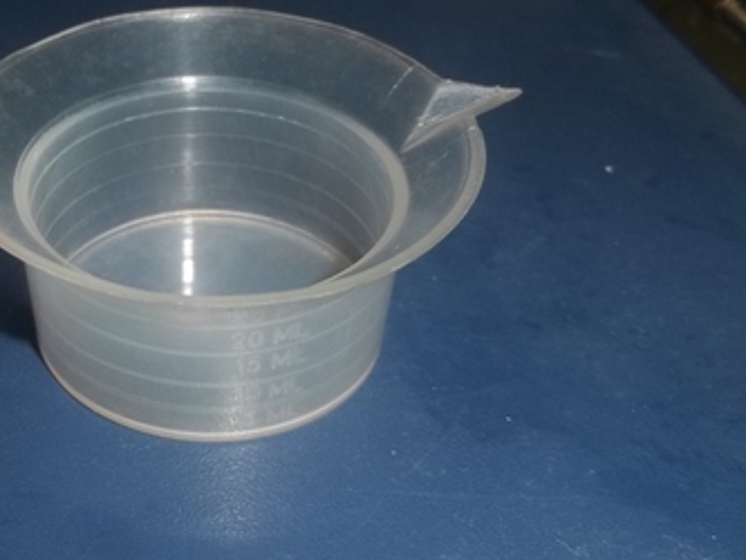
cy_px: 270
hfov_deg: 34.9
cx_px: 206
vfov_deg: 27.0
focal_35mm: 54
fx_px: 1164
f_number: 3.1
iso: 64
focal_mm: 6.5
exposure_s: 1/30
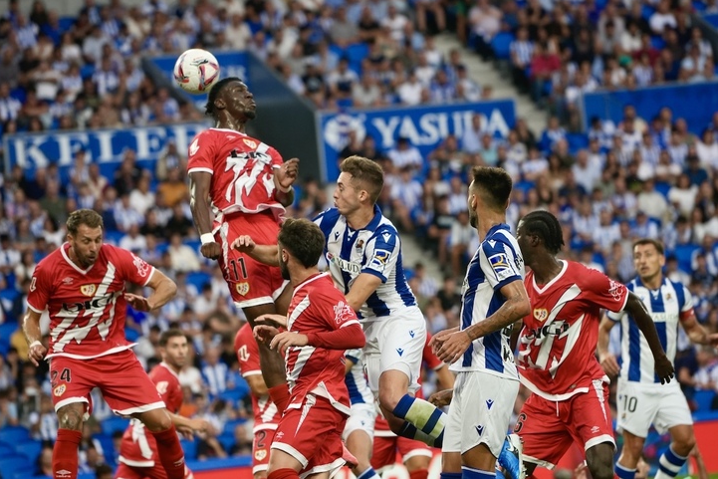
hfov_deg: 6.8
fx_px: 6024
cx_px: 359
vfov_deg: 4.6
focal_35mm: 302
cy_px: 239
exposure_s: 1/800
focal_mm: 200
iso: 800
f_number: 4
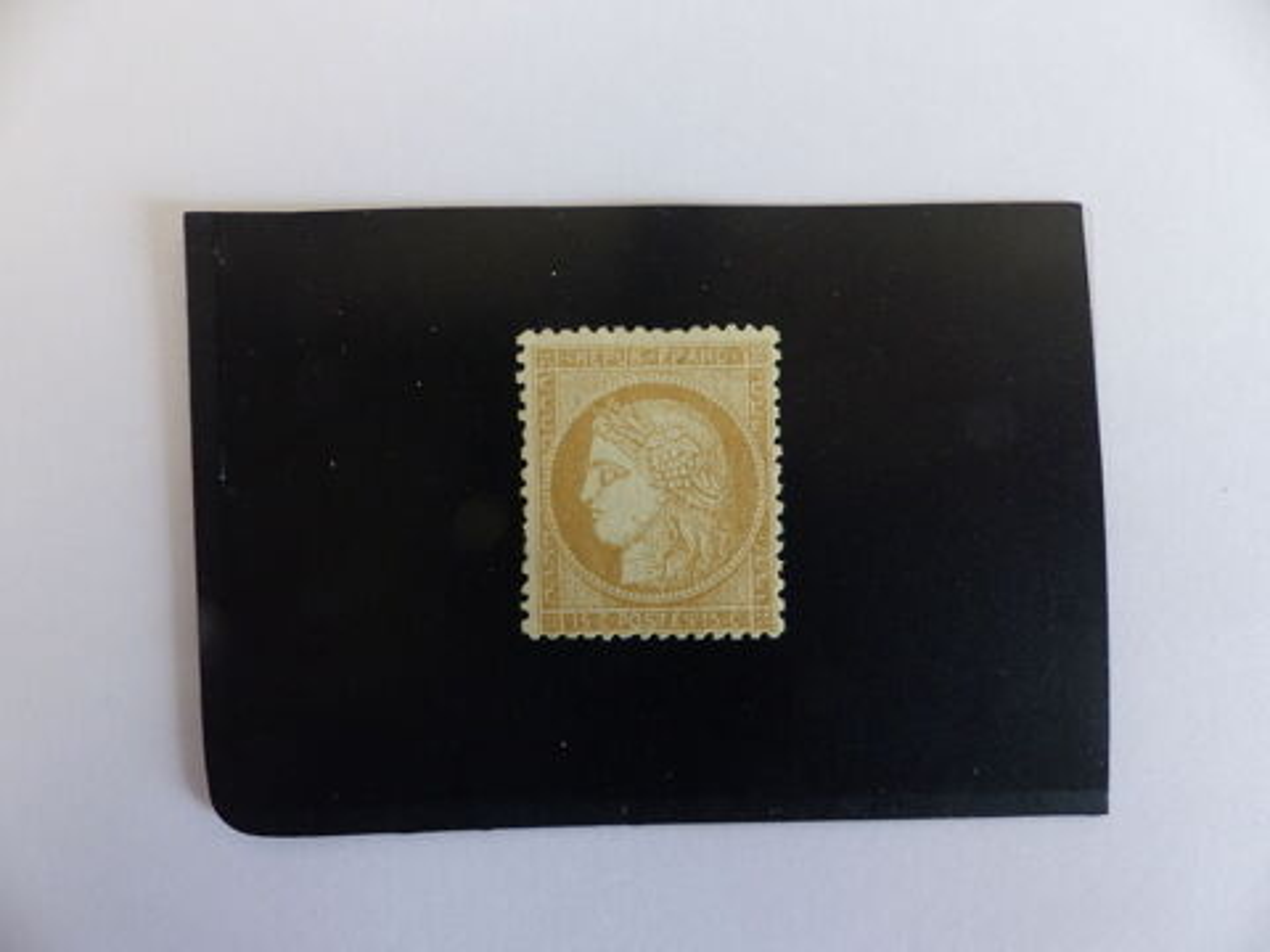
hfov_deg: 69.4
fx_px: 917
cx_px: 635
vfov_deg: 54.9
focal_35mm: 25
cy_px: 476
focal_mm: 4.5
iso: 160
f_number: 2.8
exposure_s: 1/60
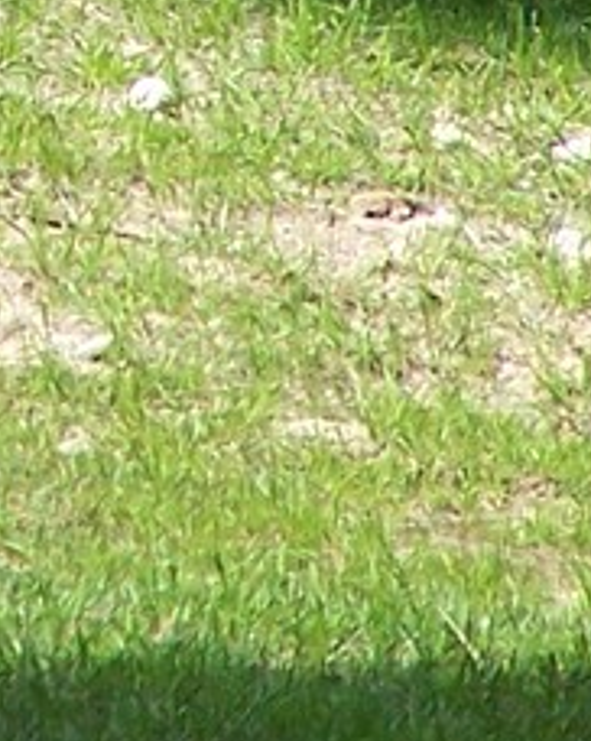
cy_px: -743
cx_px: -292
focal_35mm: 2086
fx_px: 45670
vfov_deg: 0.9
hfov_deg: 0.7
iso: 80
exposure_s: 1/320
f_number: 3.7
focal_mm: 63
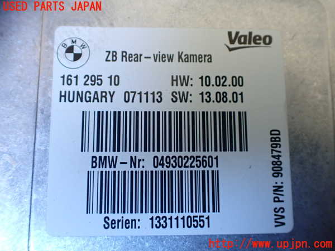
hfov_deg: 60.0
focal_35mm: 30
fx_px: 290
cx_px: 168
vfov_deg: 46.8
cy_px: 126
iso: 800
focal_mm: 5.4
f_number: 2.3
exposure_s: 1/125
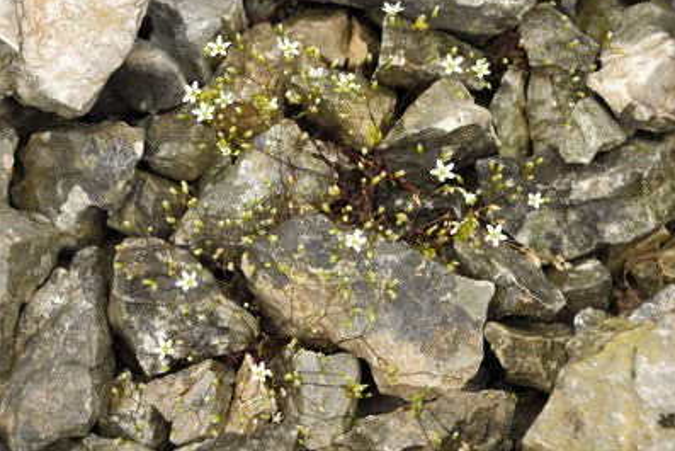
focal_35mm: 74
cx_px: 355
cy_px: 214
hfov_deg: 27.3
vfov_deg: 18.4
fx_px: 1388
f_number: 9
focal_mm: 70
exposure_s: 1/125
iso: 200
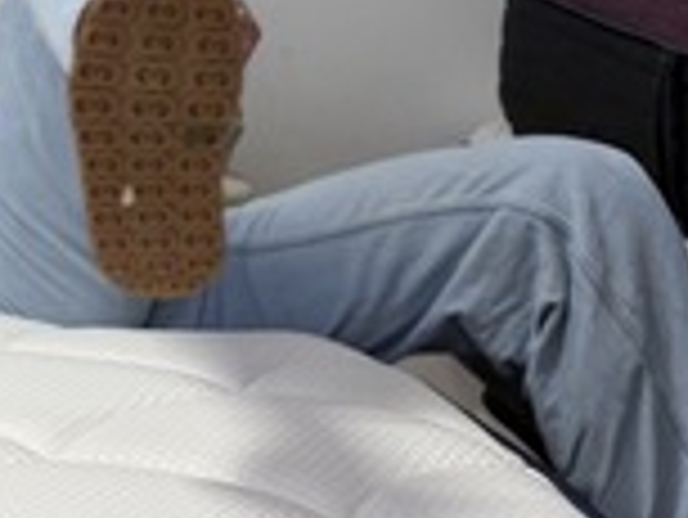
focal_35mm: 110
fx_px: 2188
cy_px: 182
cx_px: -270
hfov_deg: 16.6
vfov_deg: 13.5
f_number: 1.78
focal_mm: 6.76
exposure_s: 1/128
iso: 64
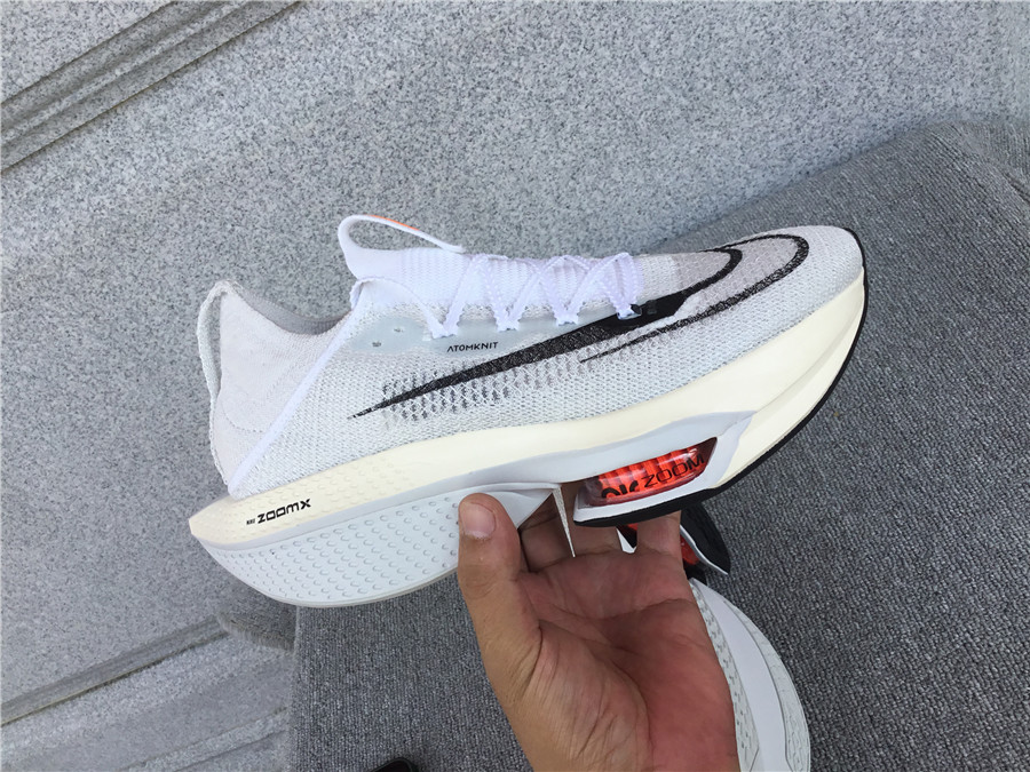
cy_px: 386
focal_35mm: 31
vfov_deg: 45.4
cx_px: 515
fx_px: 922
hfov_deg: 58.4
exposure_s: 1/562
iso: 25
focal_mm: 3.3
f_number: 2.4
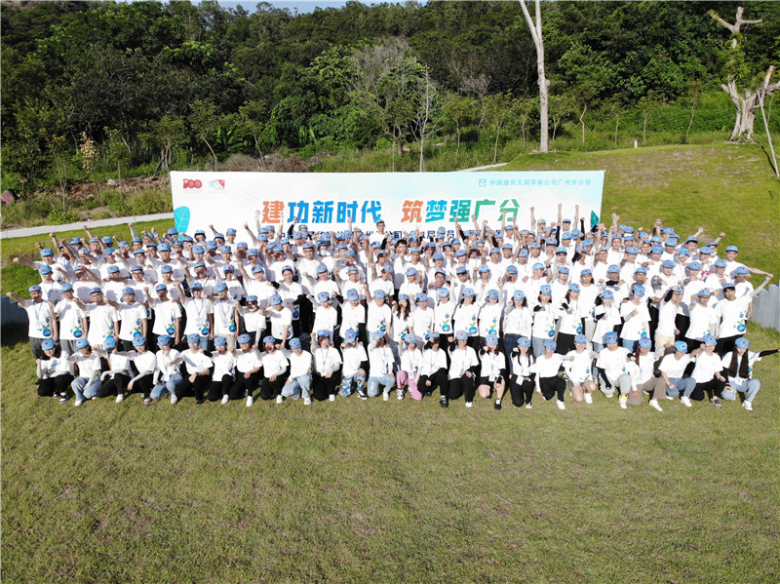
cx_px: 390
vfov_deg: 56.8
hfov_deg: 71.6
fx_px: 540
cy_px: 292
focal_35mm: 24
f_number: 2.8
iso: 100
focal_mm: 4.5
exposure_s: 1/997
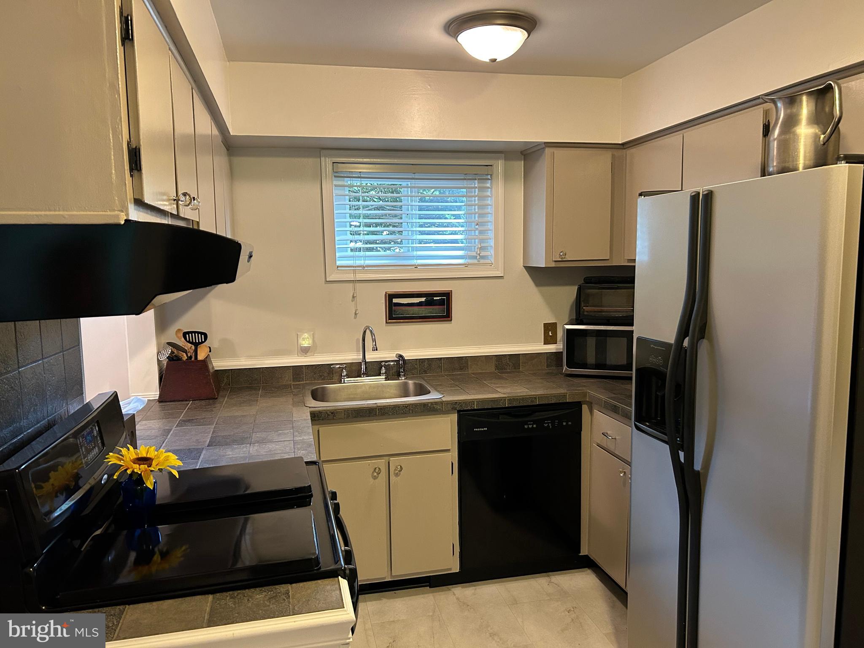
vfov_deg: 53.1
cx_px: 432
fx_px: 649
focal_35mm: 26
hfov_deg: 67.3
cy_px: 324
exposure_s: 1/60
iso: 320
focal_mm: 5.7
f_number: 1.5
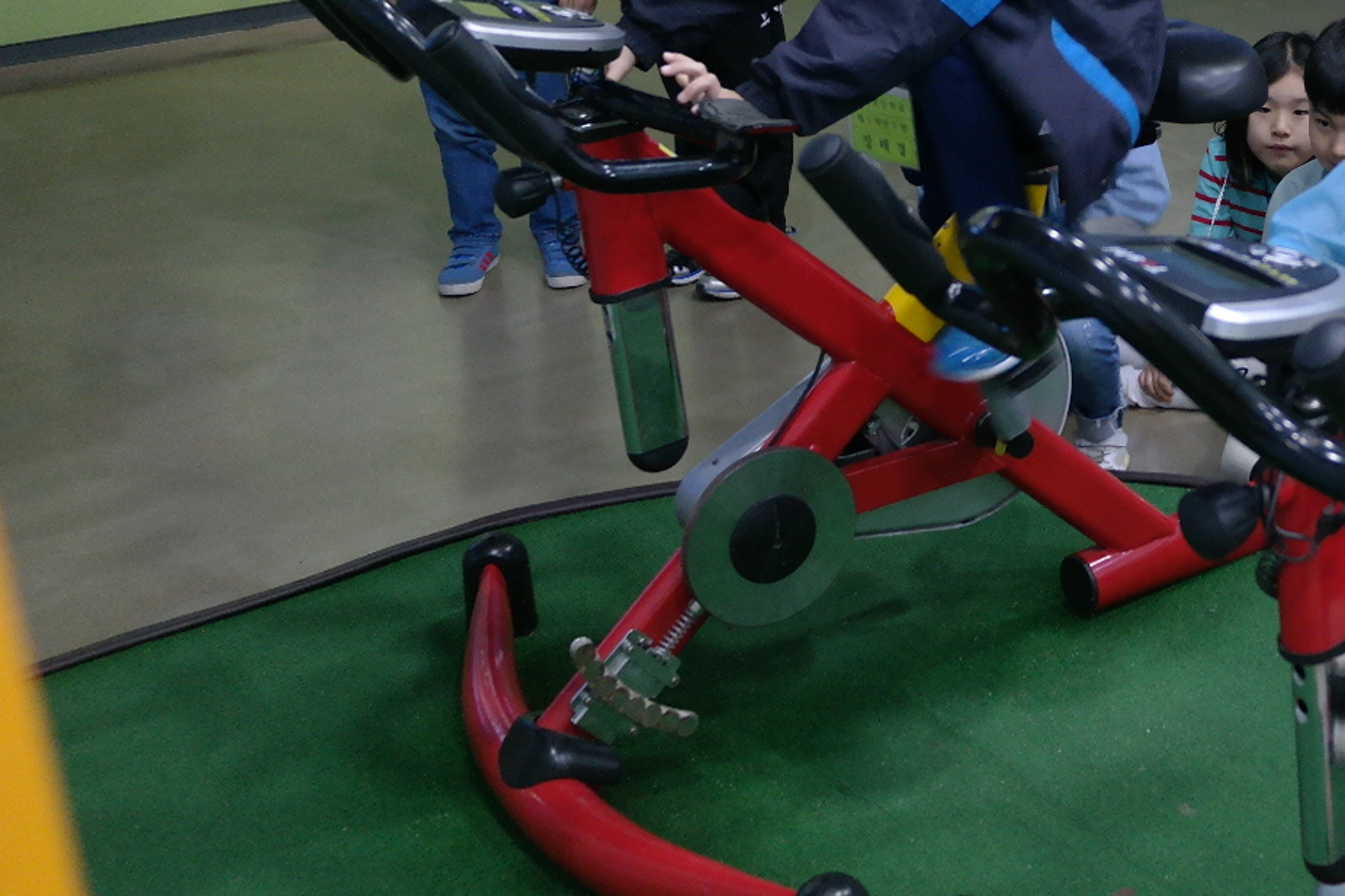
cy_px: 113
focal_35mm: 56
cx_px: 1188
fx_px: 2092
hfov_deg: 33.9
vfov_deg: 23.6
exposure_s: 1/40
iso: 800
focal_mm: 20
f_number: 3.5
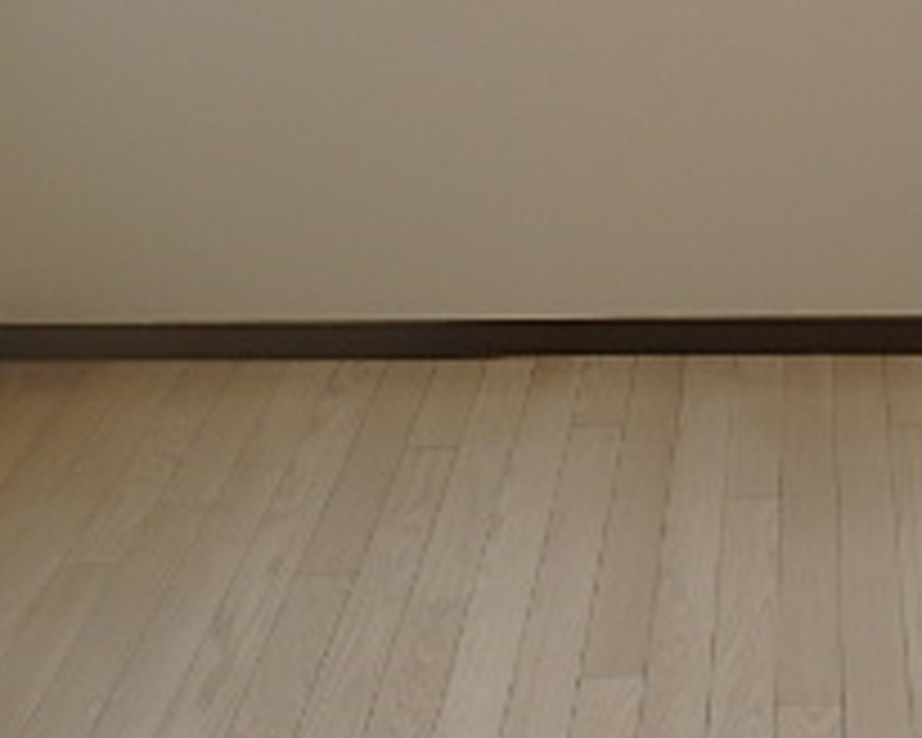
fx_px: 1746
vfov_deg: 21.4
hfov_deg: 28.4
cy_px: -243
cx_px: 837
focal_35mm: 64
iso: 125
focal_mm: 3.7
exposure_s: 1/100
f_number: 3.5
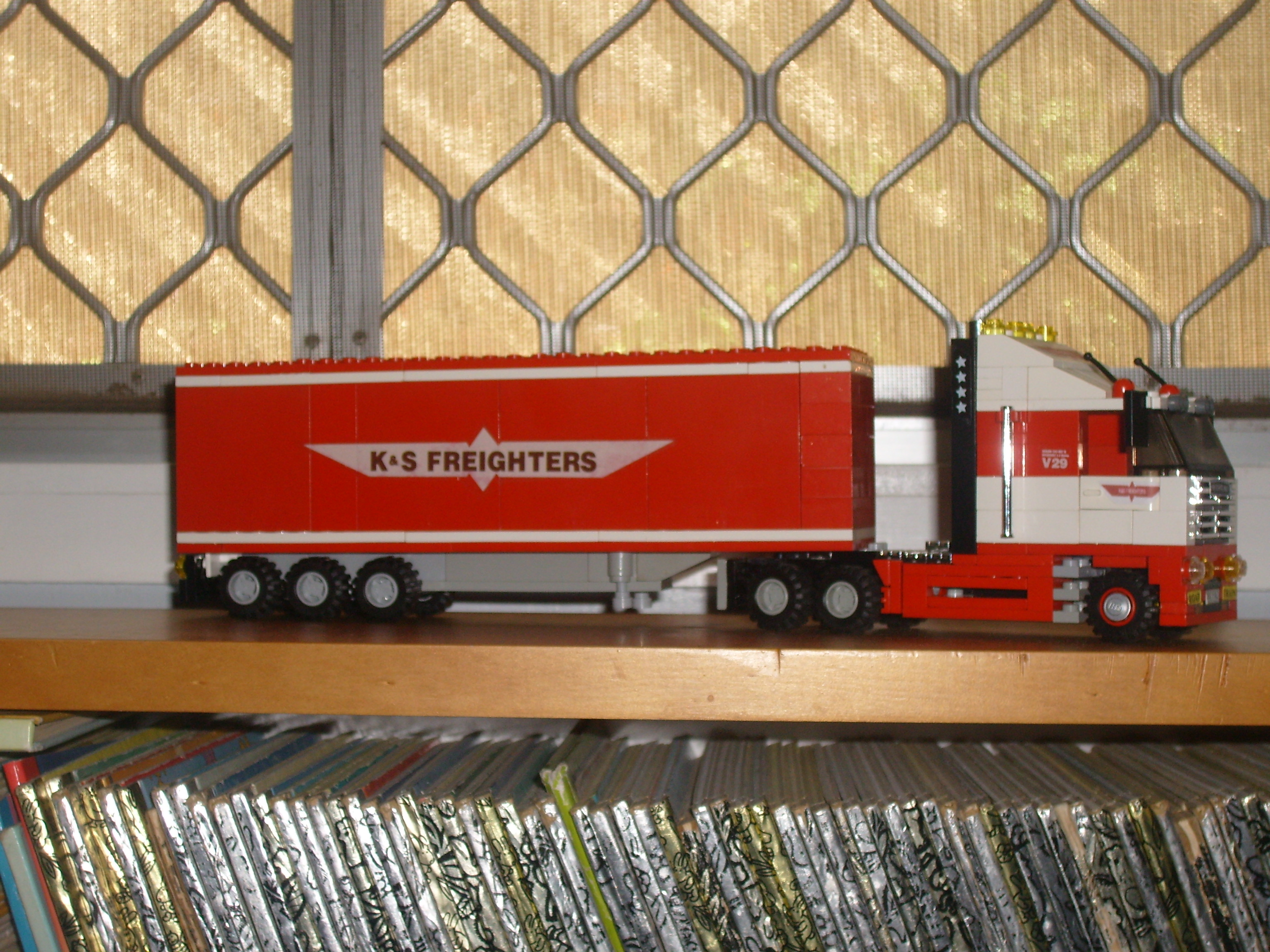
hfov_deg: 31.7
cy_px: 476
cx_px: 635
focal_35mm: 61
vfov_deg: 24.0
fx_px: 2238
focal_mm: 10.3
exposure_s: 1/60
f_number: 3.6
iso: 100
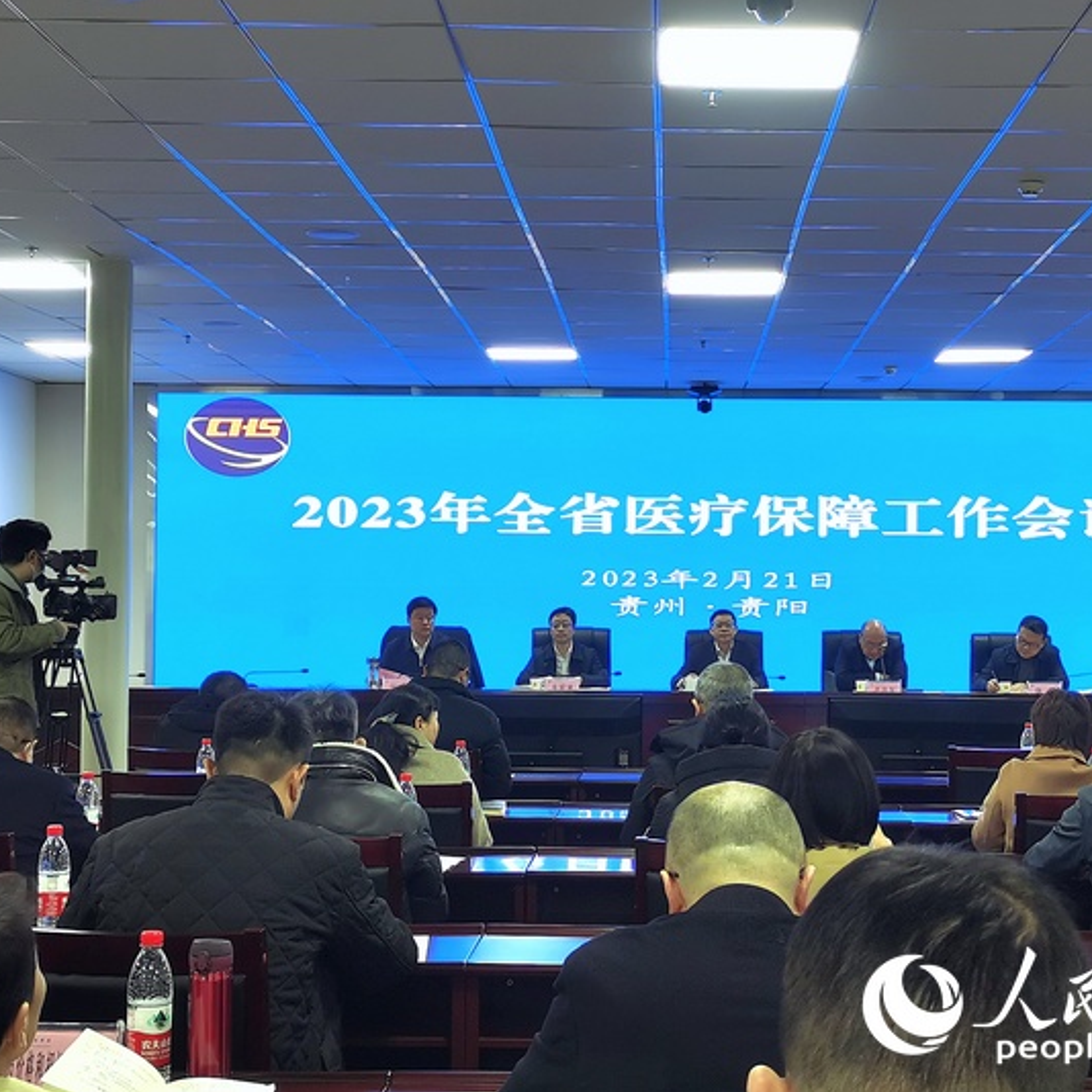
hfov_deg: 30.5
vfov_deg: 30.6
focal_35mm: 56
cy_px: 544
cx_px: 673
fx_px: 1999
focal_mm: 5.58
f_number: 1.8
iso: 80
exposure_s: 1/100
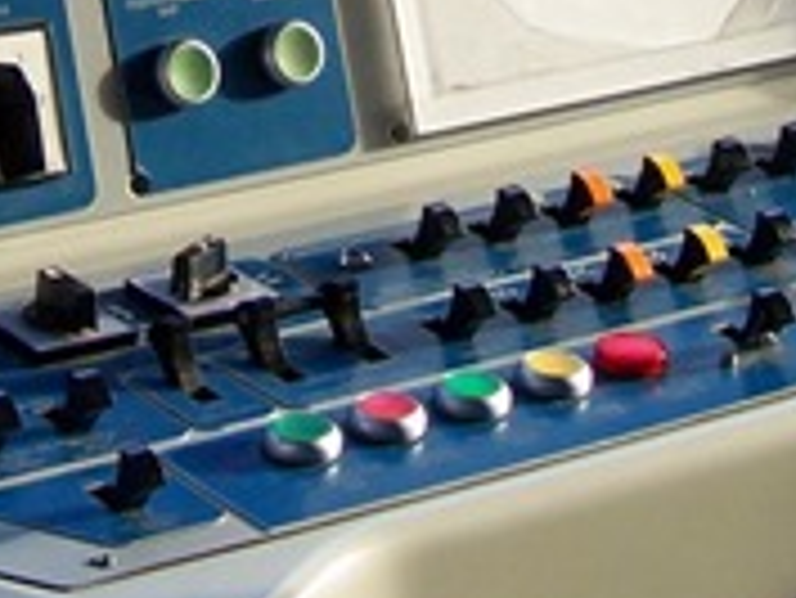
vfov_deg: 8.5
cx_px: 225
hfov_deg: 11.5
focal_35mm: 171
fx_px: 3935
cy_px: -360
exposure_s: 1/80
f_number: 2.8
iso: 80
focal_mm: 6.3
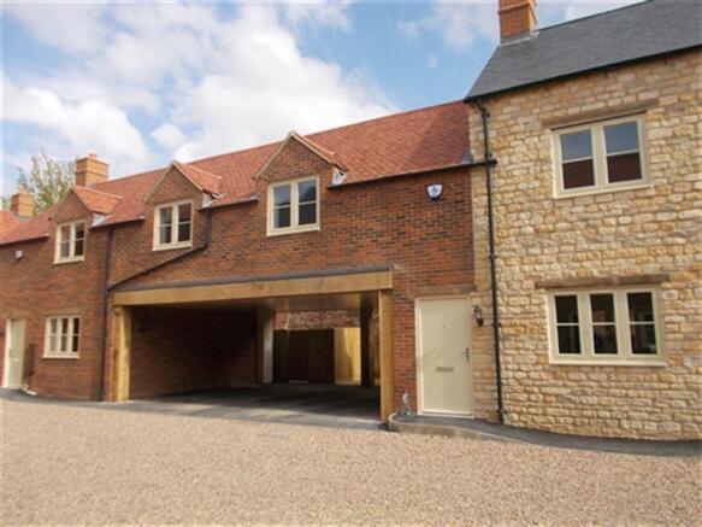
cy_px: 264
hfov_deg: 67.3
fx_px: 527
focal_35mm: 26
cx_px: 351
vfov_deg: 53.0
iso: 80
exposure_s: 1/100
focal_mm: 4.6
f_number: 8
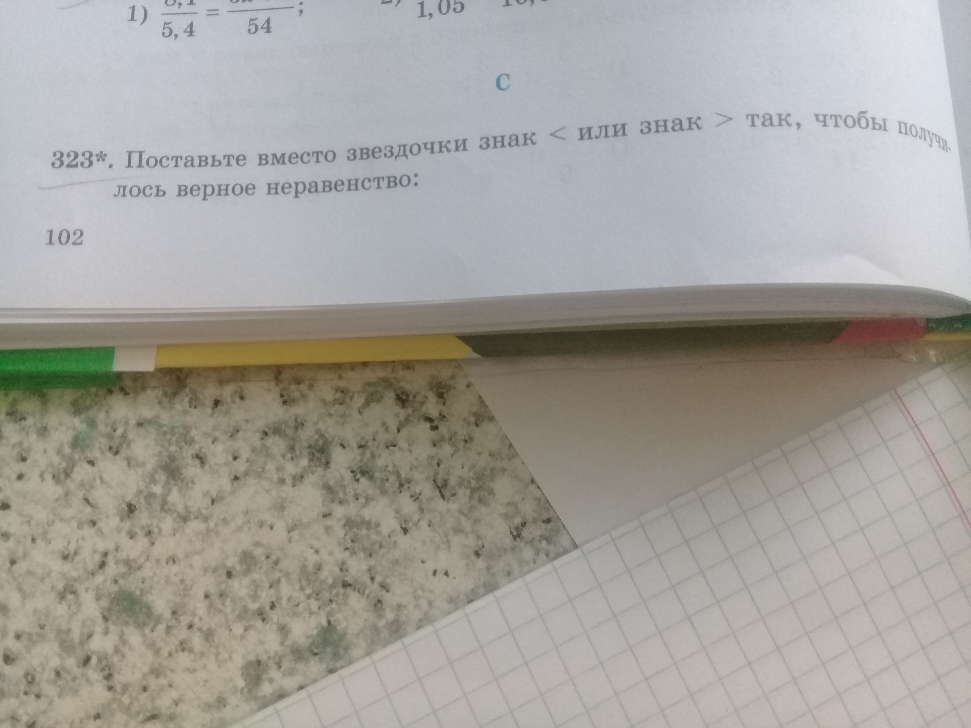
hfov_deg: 58.4
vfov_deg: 45.4
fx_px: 870
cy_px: 364
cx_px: 486
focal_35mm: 31
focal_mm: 3.3
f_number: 2.2
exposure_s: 1/20
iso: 200
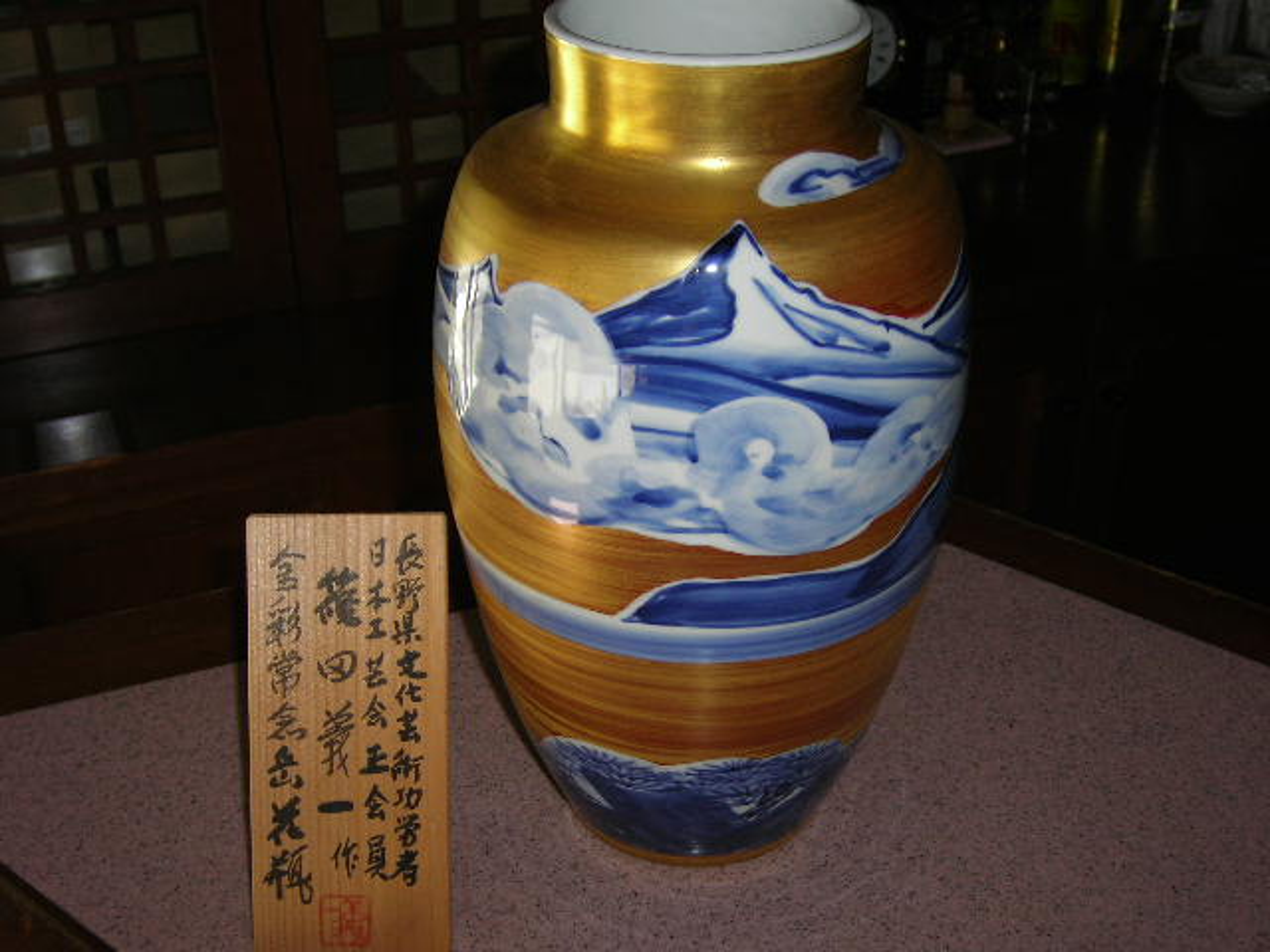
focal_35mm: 46
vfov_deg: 31.5
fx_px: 1688
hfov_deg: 41.2
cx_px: 635
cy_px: 476
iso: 100
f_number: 3.2
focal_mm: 76
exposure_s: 1/60
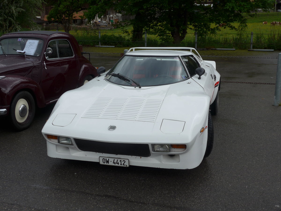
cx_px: 140
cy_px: 106
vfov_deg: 32.9
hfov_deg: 42.9
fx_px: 357
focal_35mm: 44
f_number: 2.8
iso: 80
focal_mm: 9
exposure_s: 1/800
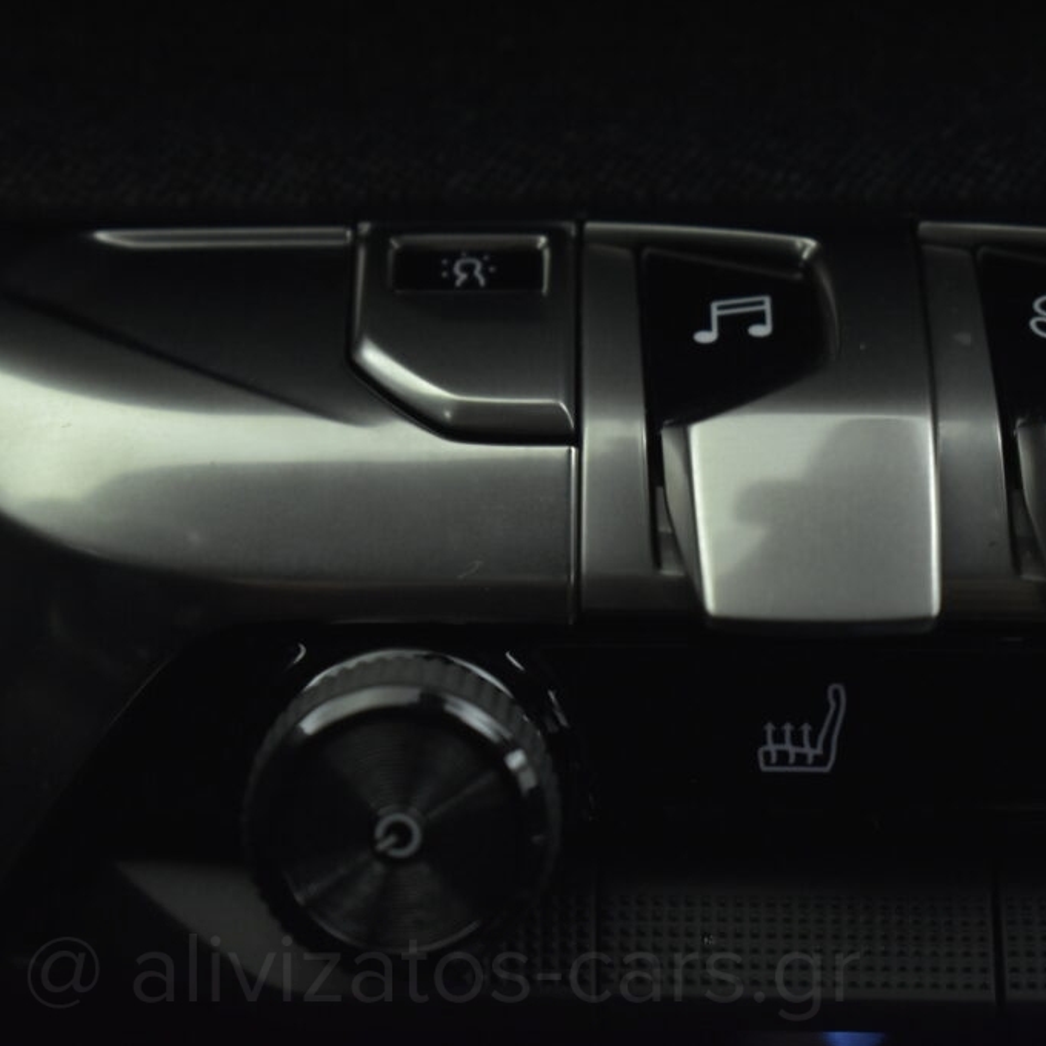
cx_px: 441
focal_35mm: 106
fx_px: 3612
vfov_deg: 16.5
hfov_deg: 16.5
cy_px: 523
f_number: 5.6
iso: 1600
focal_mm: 55
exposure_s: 1/80
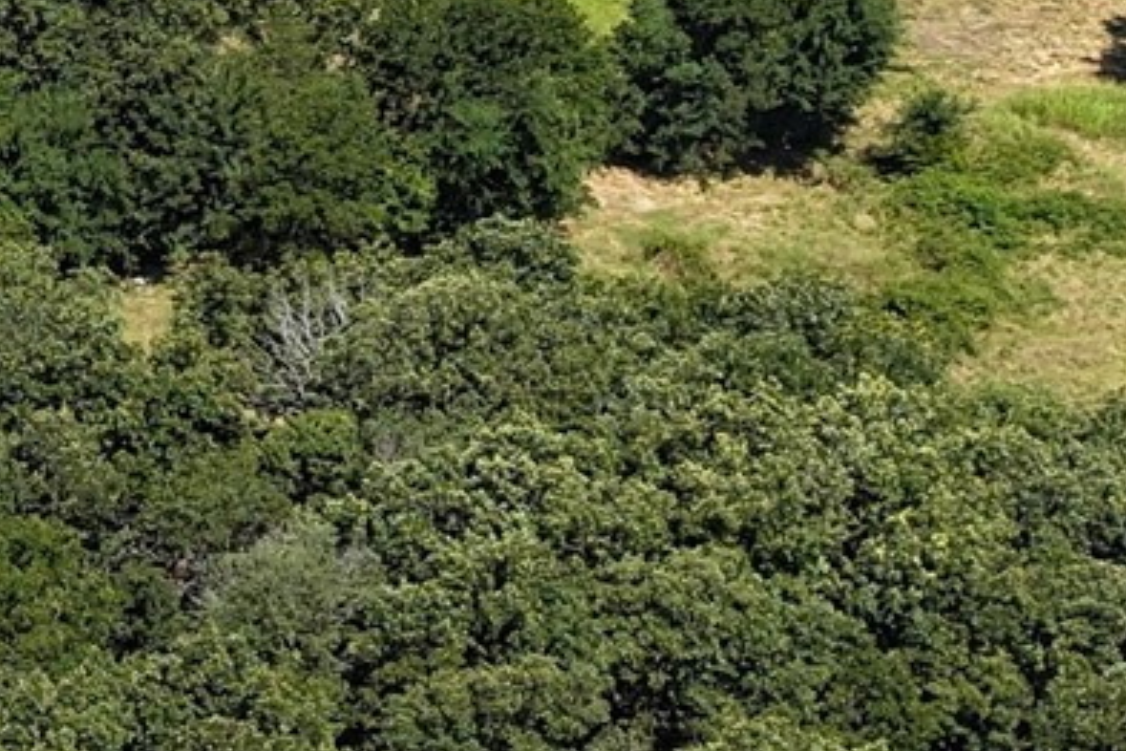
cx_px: -1470
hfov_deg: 13.2
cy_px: 247
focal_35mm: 122
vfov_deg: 11.2
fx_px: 3816
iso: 150
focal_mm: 8.67
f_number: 1.8
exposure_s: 1/3000
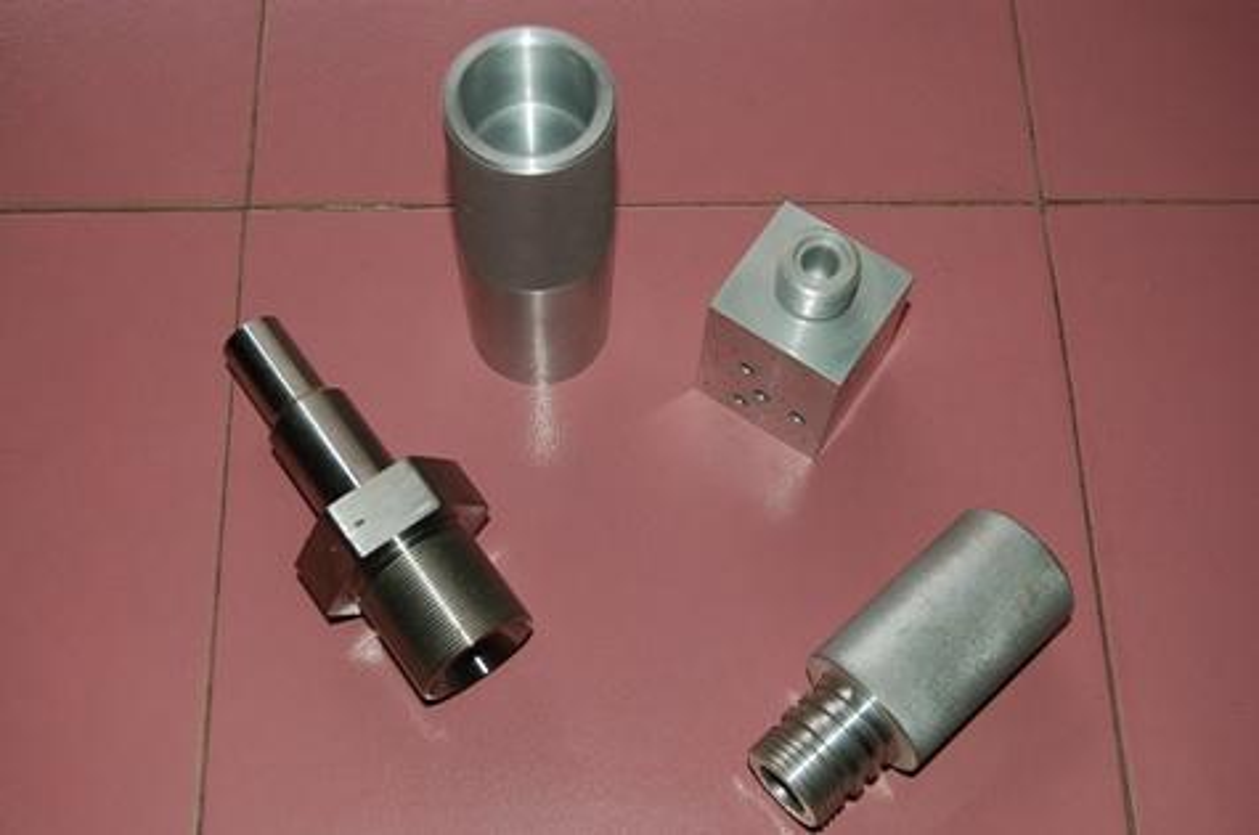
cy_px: 418
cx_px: 630
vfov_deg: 28.8
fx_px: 1623
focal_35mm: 46
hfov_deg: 42.4
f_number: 5.6
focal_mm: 31
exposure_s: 1/60
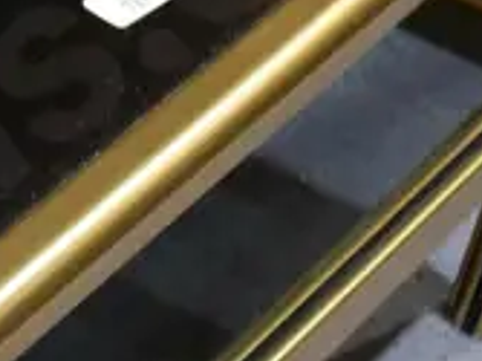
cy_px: 504
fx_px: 3242
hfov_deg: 8.1
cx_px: -522
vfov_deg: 6.3
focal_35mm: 233
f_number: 4.1
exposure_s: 1/60
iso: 400
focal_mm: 19
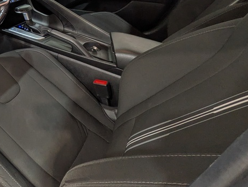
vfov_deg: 40.4
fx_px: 222
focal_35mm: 31
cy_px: 4
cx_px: -14
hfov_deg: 46.1
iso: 86
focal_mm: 1.83
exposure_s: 1/50
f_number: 2.2
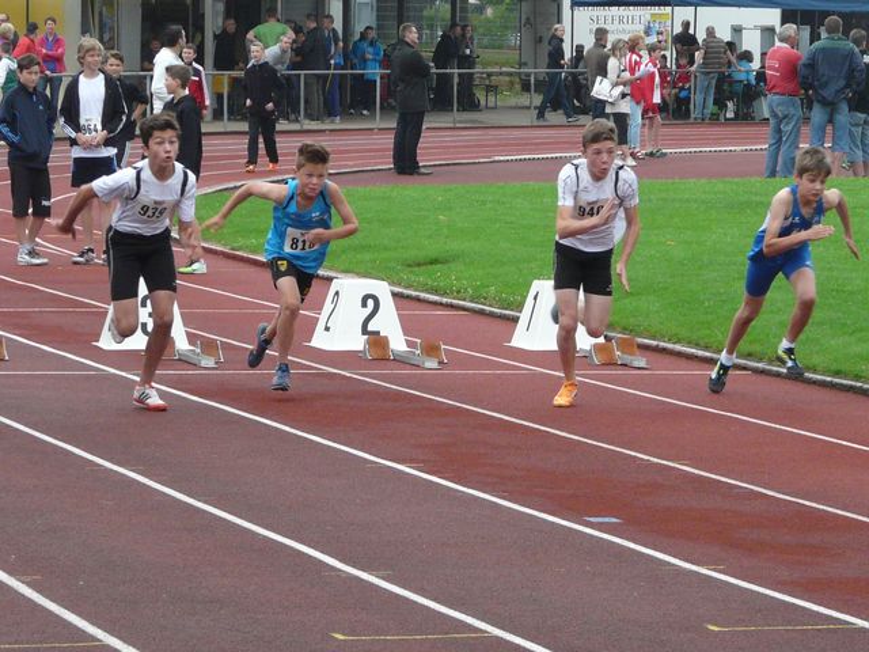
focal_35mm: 174
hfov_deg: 11.4
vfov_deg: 8.5
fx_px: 4368
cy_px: 326
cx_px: 434
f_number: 3.6
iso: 200
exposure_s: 1/320
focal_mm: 18
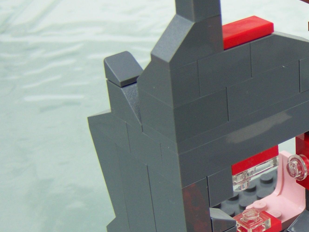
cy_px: 148
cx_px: 354
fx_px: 785
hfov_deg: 21.0
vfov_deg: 16.8
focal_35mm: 88
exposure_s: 1/80
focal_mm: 6.3
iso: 64
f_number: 2.8
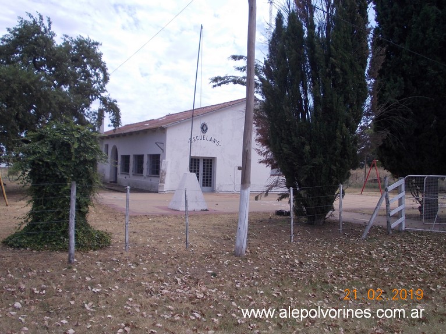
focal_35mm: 38
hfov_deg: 49.0
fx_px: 489
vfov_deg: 37.7
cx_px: 223
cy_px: 167
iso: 80
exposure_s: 1/250
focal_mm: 5.3
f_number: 6.2
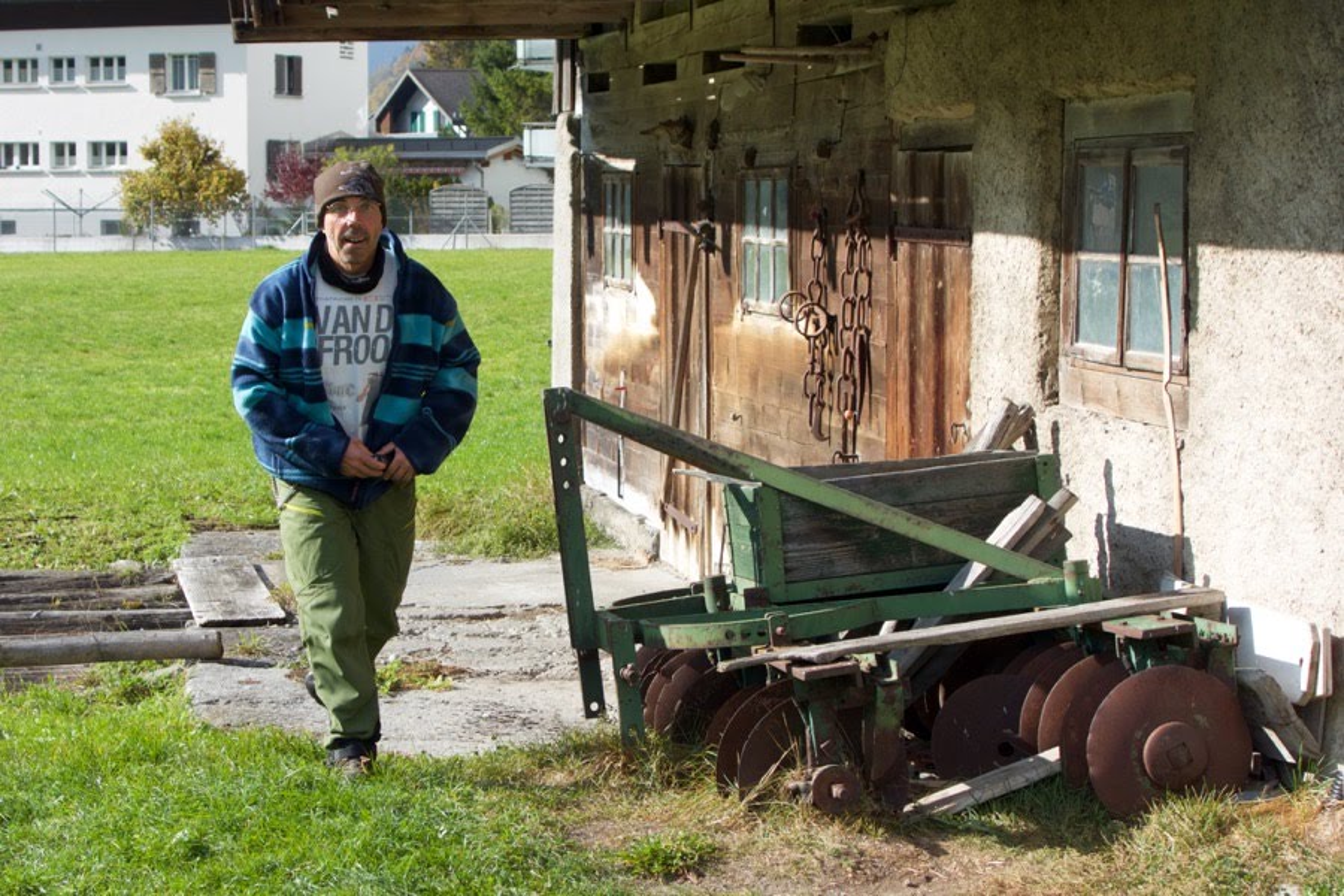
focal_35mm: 63
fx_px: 2352
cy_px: 448
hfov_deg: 31.9
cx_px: 672
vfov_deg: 21.6
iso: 125
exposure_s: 1/400
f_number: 5
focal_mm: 23.55
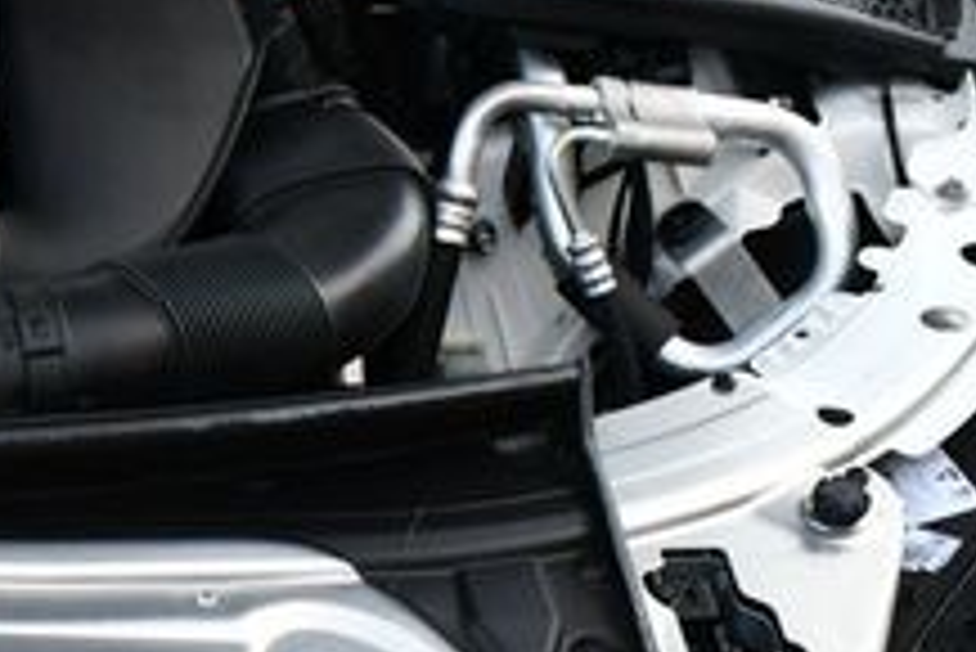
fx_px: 2876
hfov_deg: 18.1
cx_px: -274
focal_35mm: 106
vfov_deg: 12.9
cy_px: 544
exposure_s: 1/250
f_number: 5.6
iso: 400
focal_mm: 18
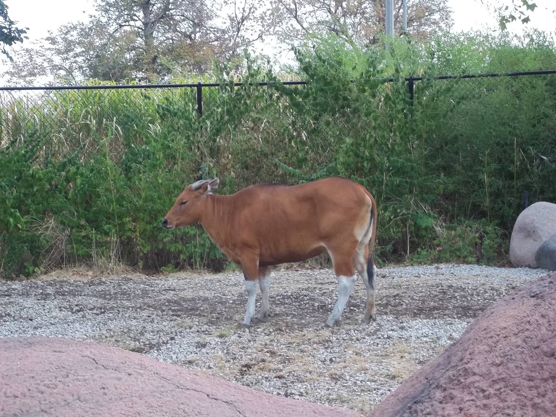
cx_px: 278
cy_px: 208
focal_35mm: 96
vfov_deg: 15.4
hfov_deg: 20.4
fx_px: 1542
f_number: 5.2
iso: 160
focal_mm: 17.1
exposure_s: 1/40
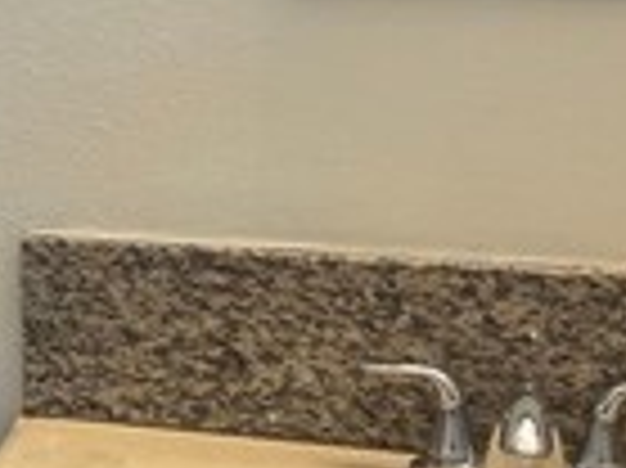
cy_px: 99
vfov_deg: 12.3
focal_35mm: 120
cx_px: -437
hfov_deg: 14.7
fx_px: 2168
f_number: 1.5
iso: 80
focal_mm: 5.7
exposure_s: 1/120
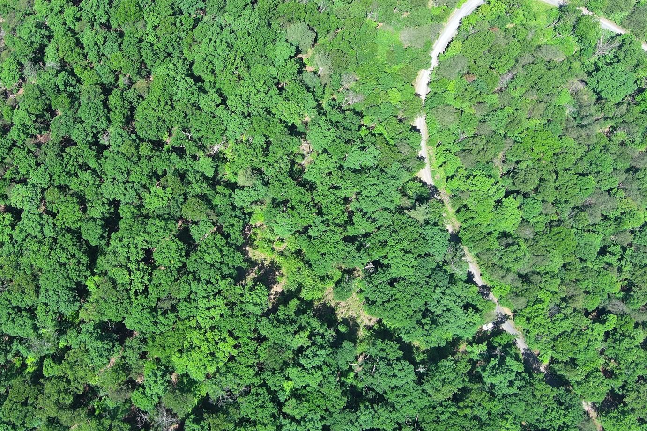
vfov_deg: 30.8
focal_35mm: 43
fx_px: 773
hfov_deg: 44.9
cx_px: 225
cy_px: 123
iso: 100
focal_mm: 10.57
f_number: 2.8
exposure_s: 1/495
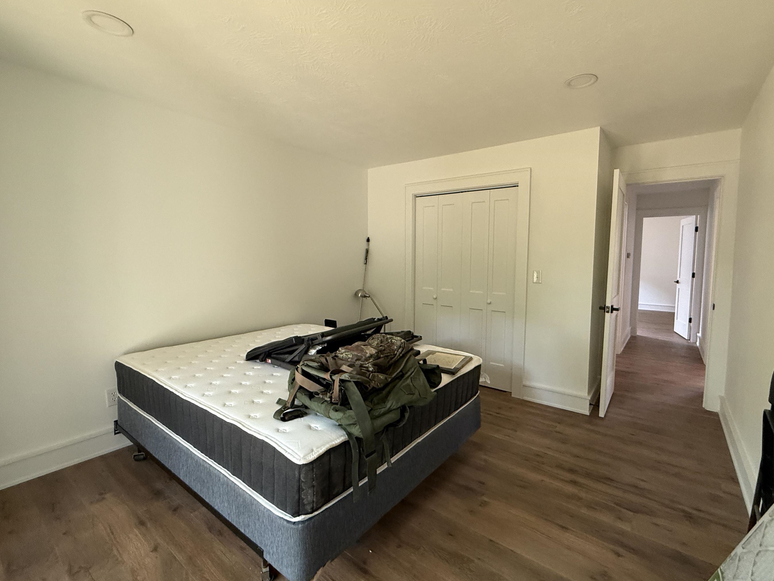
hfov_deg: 94.3
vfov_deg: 78.1
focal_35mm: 16
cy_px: 283
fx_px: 358
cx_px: 414
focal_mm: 2.22
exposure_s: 1/60
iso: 400
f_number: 2.2
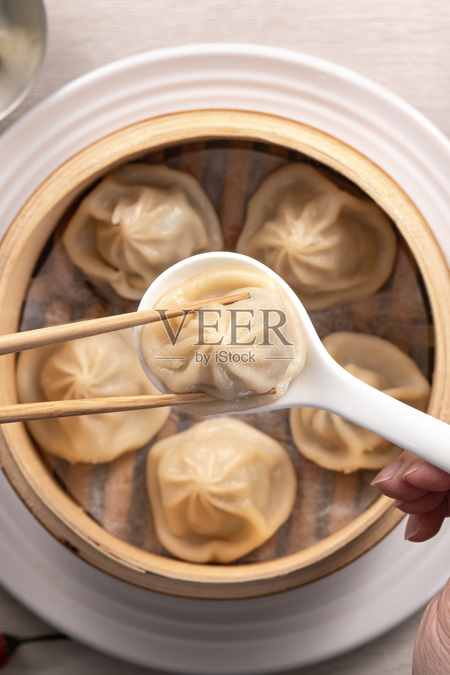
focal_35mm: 111
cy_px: 338
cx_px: 225
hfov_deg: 12.3
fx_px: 2081
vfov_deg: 18.4
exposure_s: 1/125
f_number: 8
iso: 100
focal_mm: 111
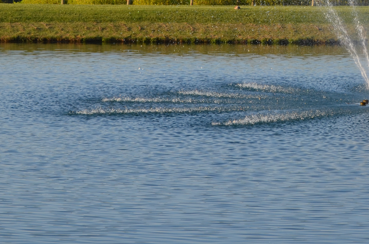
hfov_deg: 10.4
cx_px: 422
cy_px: -59
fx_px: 1995
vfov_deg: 7.0
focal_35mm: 195
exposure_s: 1/250
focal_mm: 50
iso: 200
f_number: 8
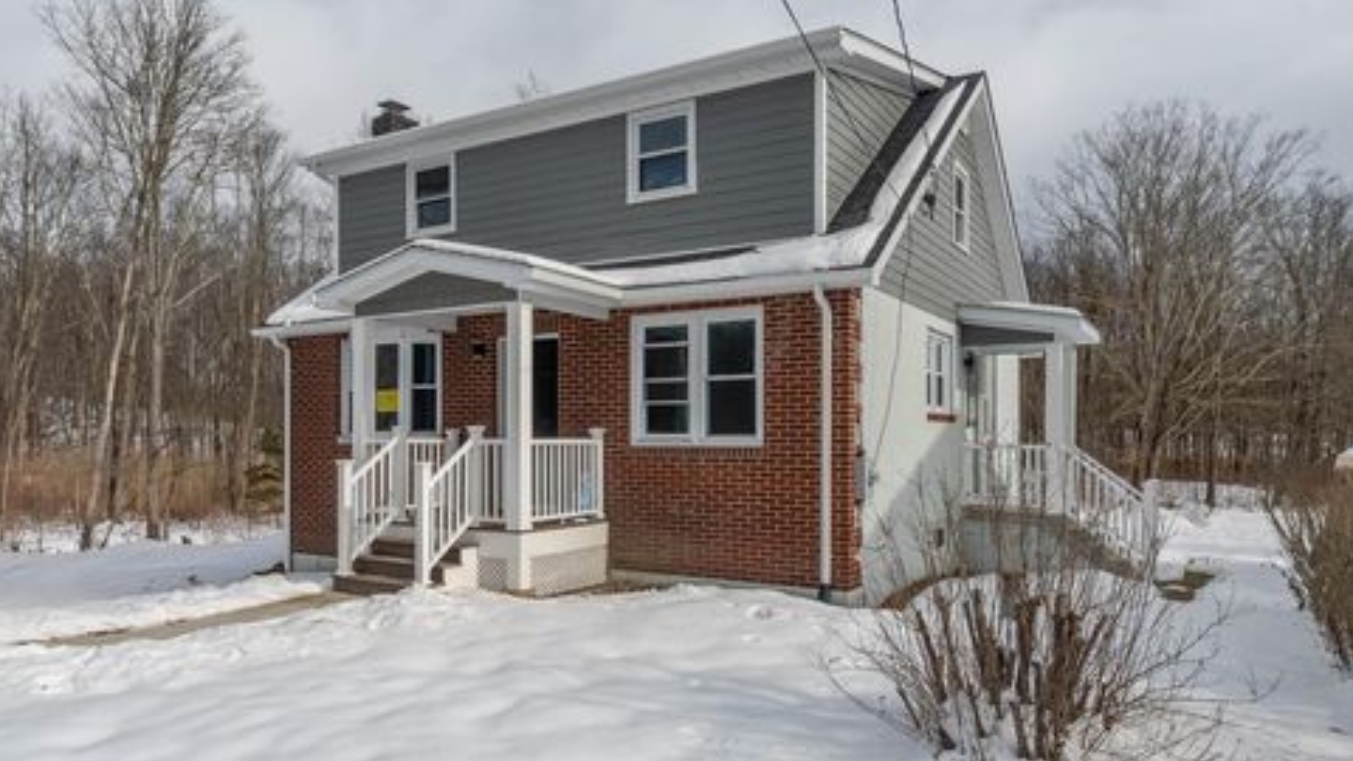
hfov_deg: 76.3
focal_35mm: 24
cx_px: 654
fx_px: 861
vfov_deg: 47.6
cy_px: 419
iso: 100
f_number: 10
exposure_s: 1/400
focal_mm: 15
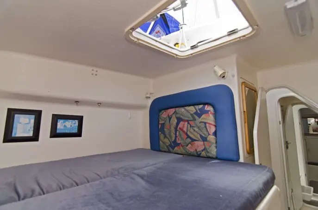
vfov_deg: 71.8
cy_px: 105
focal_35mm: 16
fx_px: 145
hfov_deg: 95.1
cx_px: 159
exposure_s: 1/1000
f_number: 2.8
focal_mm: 11
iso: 400
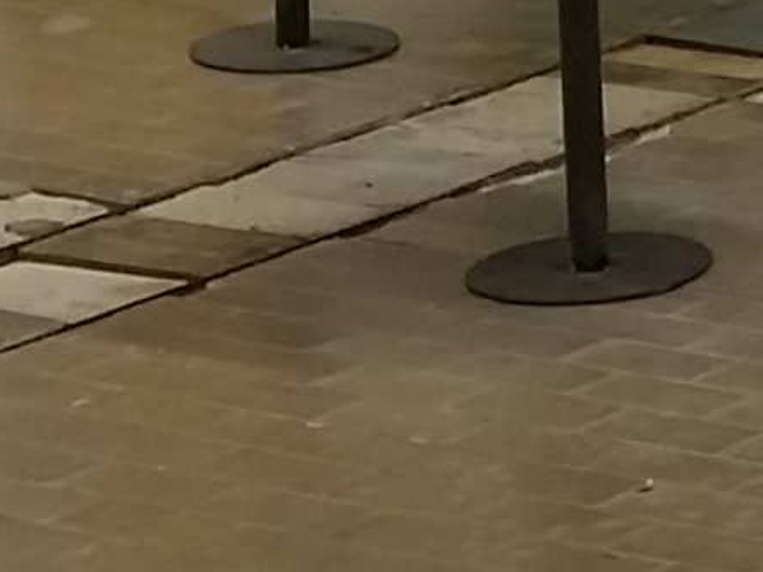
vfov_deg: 6.2
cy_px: -869
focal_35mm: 228
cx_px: 1478
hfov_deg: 8.3
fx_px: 5026
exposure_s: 1/33
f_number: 2.2
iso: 64
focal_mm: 4.13
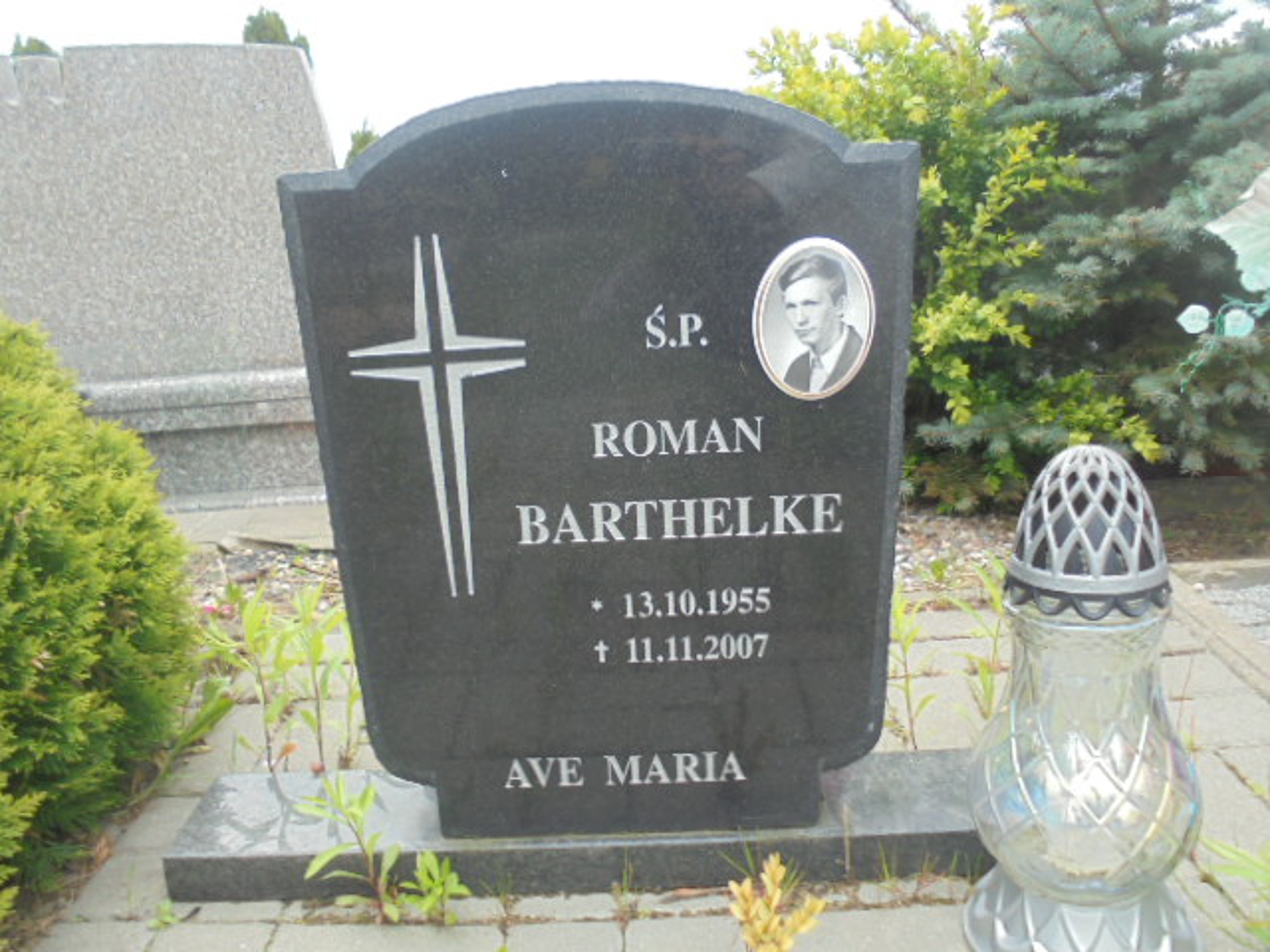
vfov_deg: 48.2
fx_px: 1064
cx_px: 635
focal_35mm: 29
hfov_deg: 61.7
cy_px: 476
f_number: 3.7
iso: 100
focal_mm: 5.3
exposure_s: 1/200
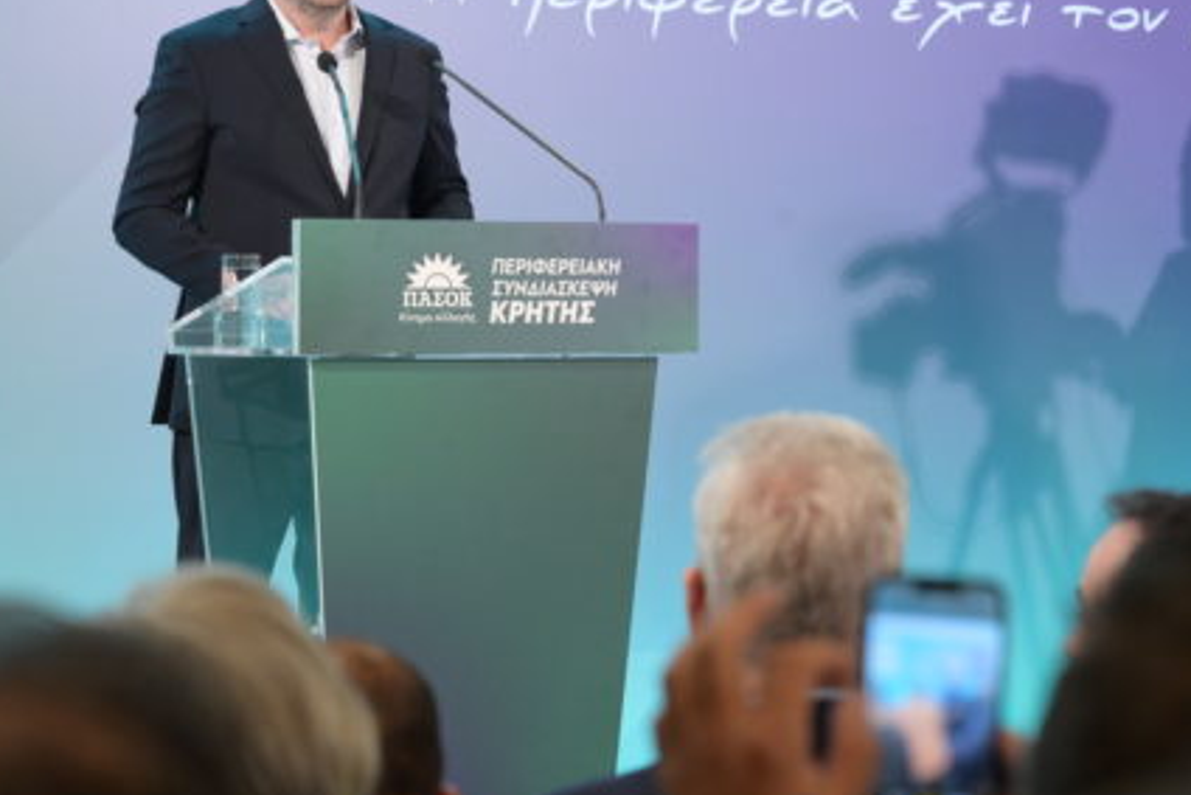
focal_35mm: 140
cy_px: 225
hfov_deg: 14.6
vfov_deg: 9.8
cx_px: 565
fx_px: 4633
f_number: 5.6
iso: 1600
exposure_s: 1/160
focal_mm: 96
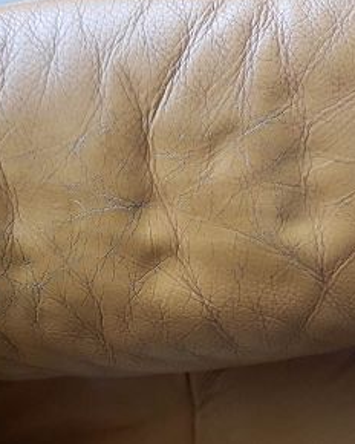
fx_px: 460
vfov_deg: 51.5
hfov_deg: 42.2
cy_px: 217
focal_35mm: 35
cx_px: 165
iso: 200
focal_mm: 4.2
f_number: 1.7
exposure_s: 1/25
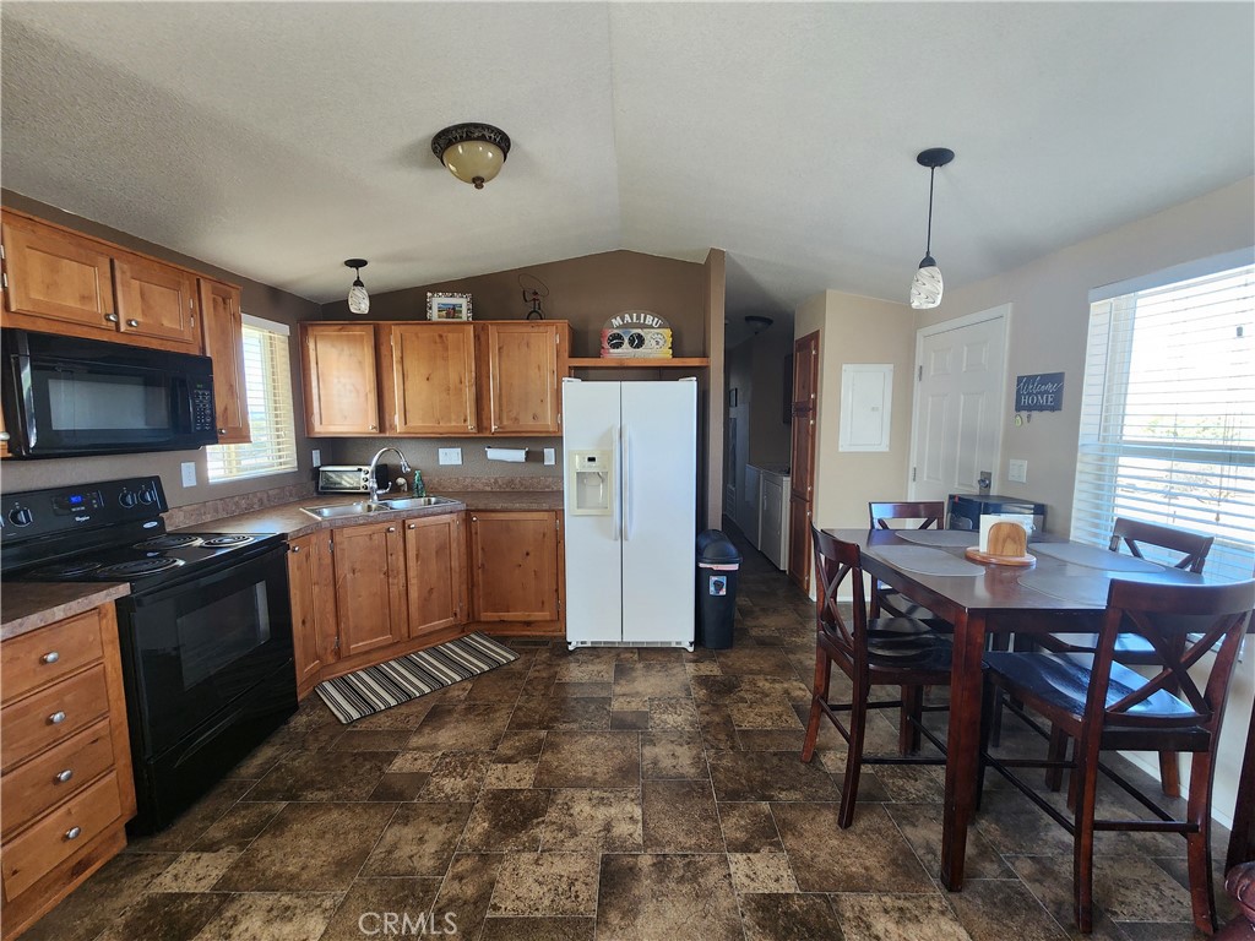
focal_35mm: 13
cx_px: 628
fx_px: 471
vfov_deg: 89.9
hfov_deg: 106.2
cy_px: 470
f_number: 2.2
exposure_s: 1/60
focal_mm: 2.2
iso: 200
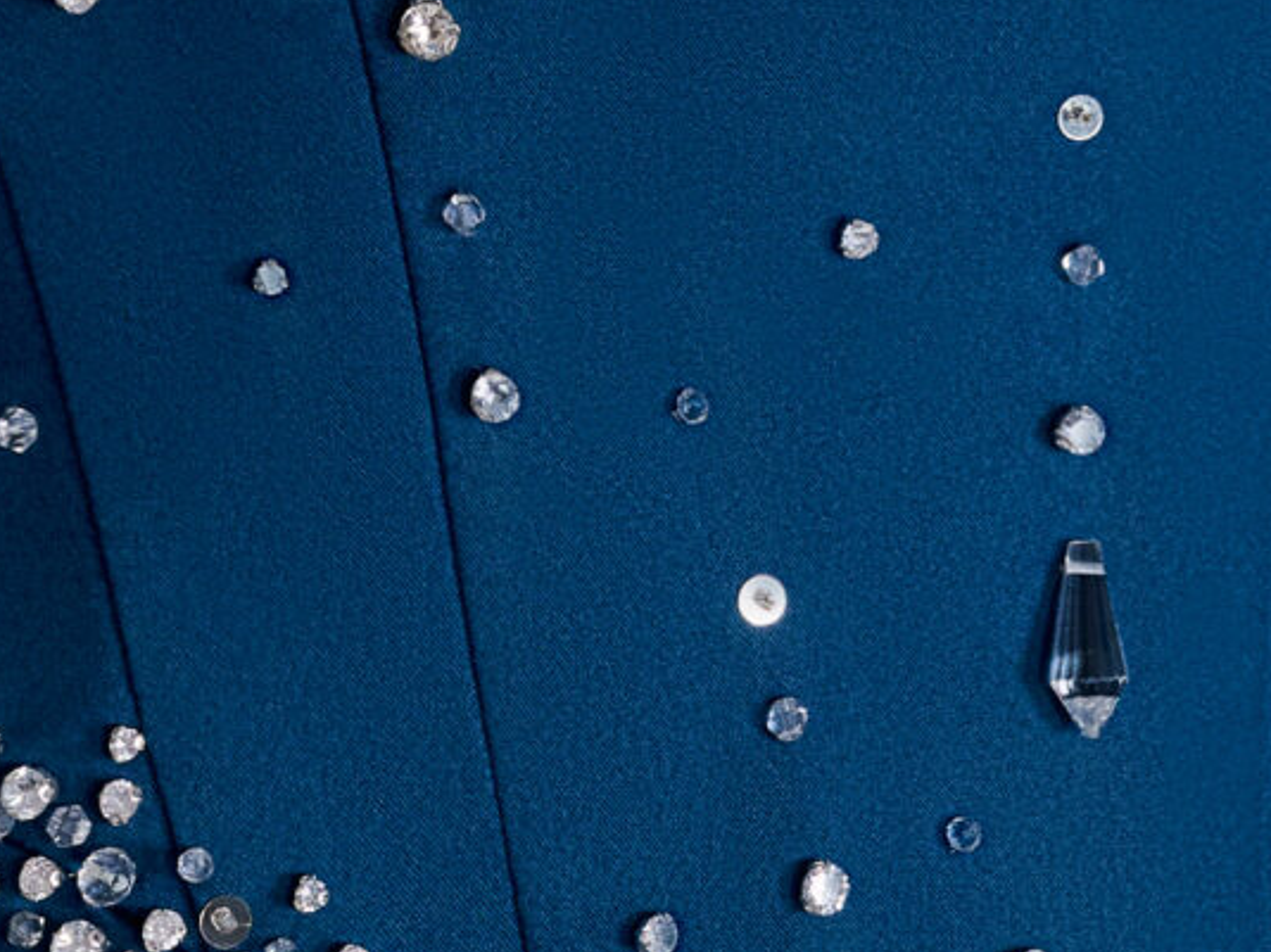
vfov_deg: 6.2
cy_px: -1083
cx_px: 697
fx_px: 8443
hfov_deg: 8.6
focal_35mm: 230
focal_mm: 50
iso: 800
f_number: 6.3
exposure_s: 1/100
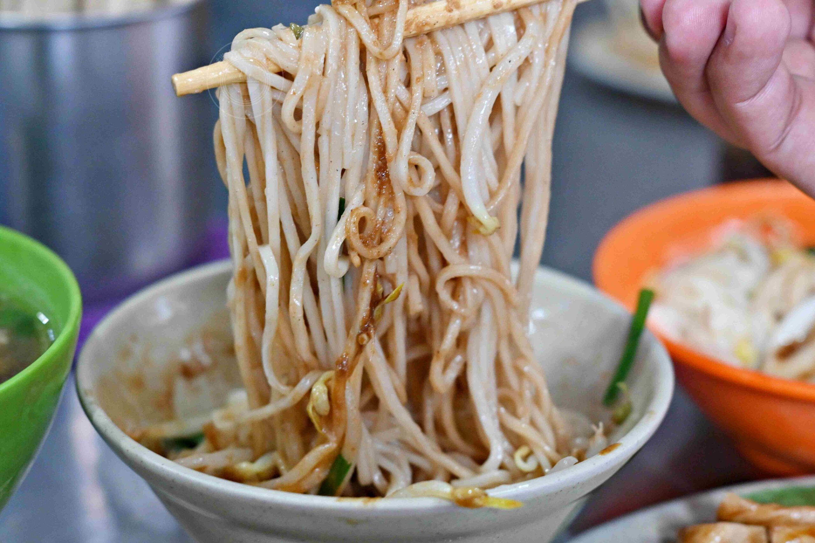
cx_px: 408
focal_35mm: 75
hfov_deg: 27.0
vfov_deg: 18.2
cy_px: 272
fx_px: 1698
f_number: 3.2
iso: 1400
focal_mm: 50
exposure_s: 1/200
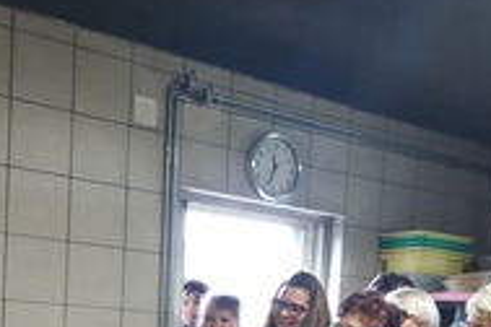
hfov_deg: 32.4
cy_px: 382
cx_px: 239
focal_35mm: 62
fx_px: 846
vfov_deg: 20.6
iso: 500
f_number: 1.8
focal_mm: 5.23
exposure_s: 1/50
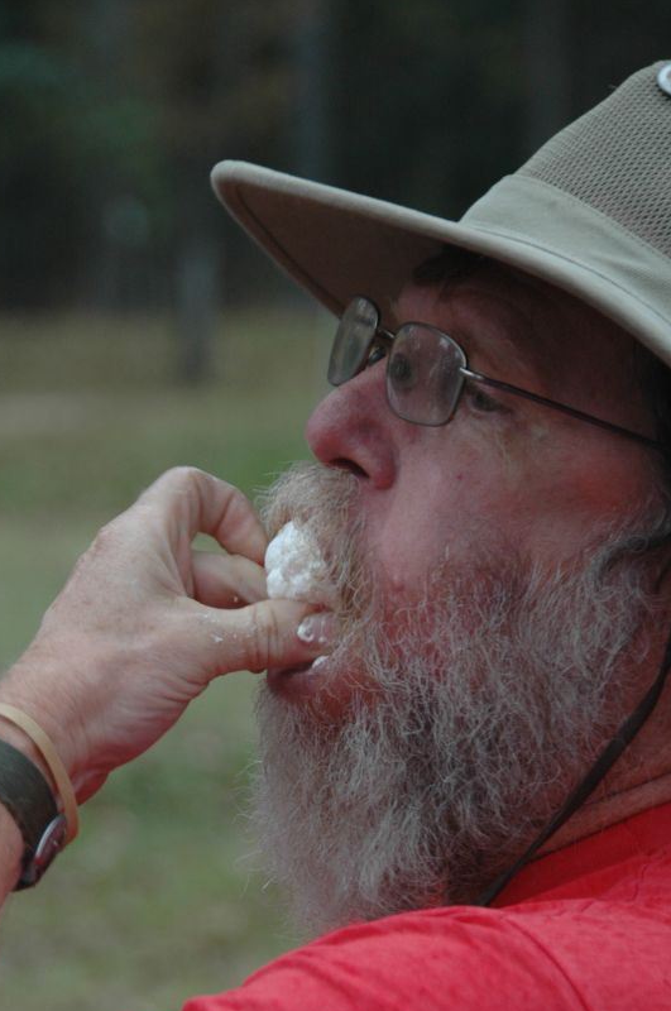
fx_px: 5654
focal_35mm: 202
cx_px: 273
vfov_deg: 10.2
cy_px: 642
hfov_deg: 6.8
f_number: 5.6
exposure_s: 1/60
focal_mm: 105
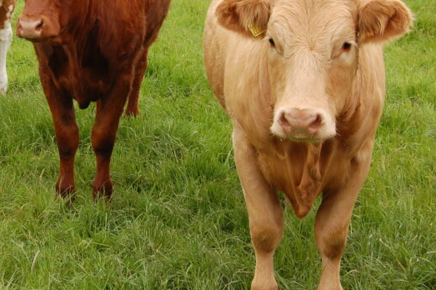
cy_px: 49
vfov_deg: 14.9
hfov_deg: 22.1
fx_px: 1101
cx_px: 96
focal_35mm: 91
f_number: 7.1
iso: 200
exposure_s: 1/200
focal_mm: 31
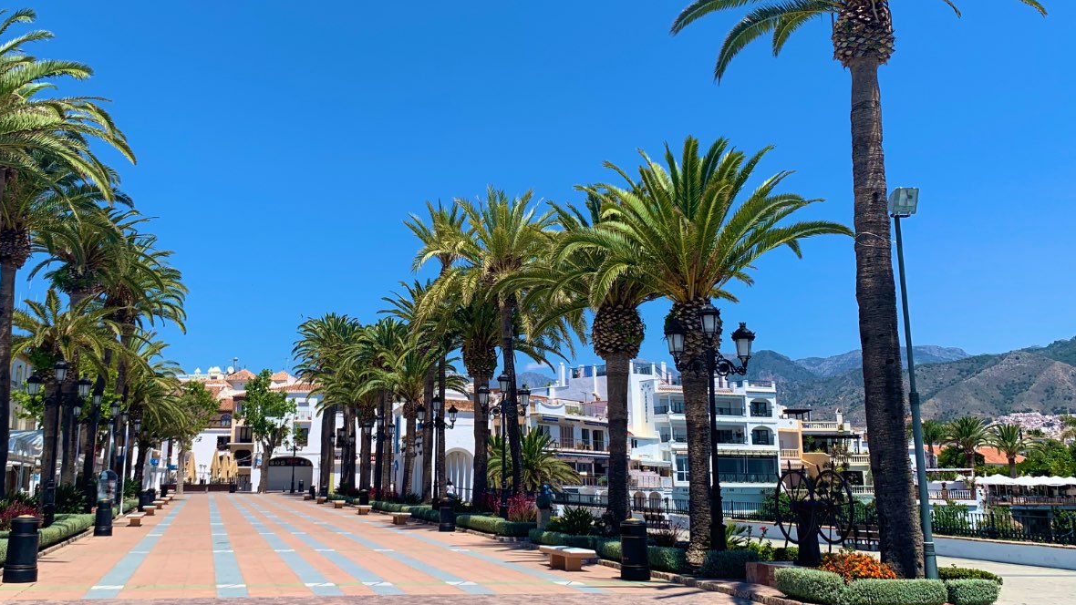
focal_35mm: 36
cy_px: 250
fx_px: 1027
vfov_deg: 32.8
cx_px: 440
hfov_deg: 54.9
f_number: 1.8
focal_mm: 4.25
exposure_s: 1/2681
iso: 25
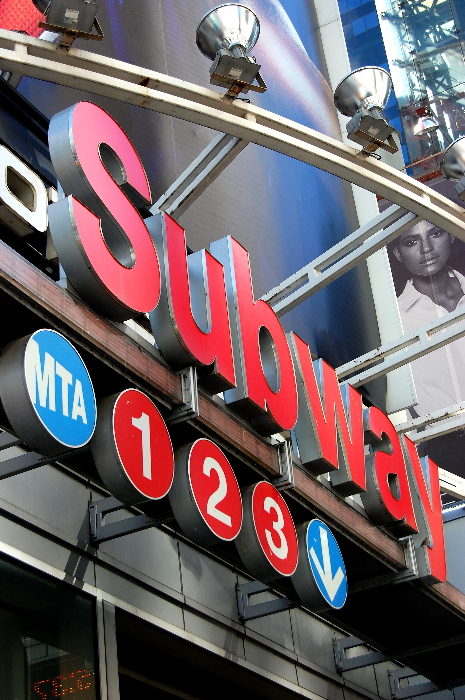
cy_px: 350
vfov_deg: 29.9
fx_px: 1310
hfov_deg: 20.1
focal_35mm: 68
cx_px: 232
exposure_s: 1/160
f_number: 6.3
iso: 200
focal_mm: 45
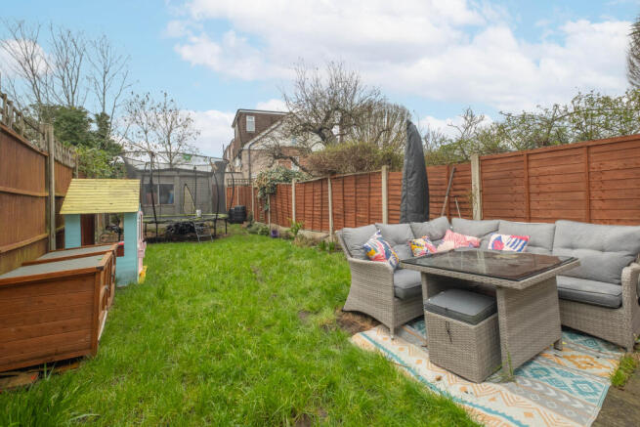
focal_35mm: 15
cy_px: 214
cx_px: 320
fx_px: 267
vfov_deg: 77.4
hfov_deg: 100.4
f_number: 6.4
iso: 400
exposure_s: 1/100
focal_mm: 10
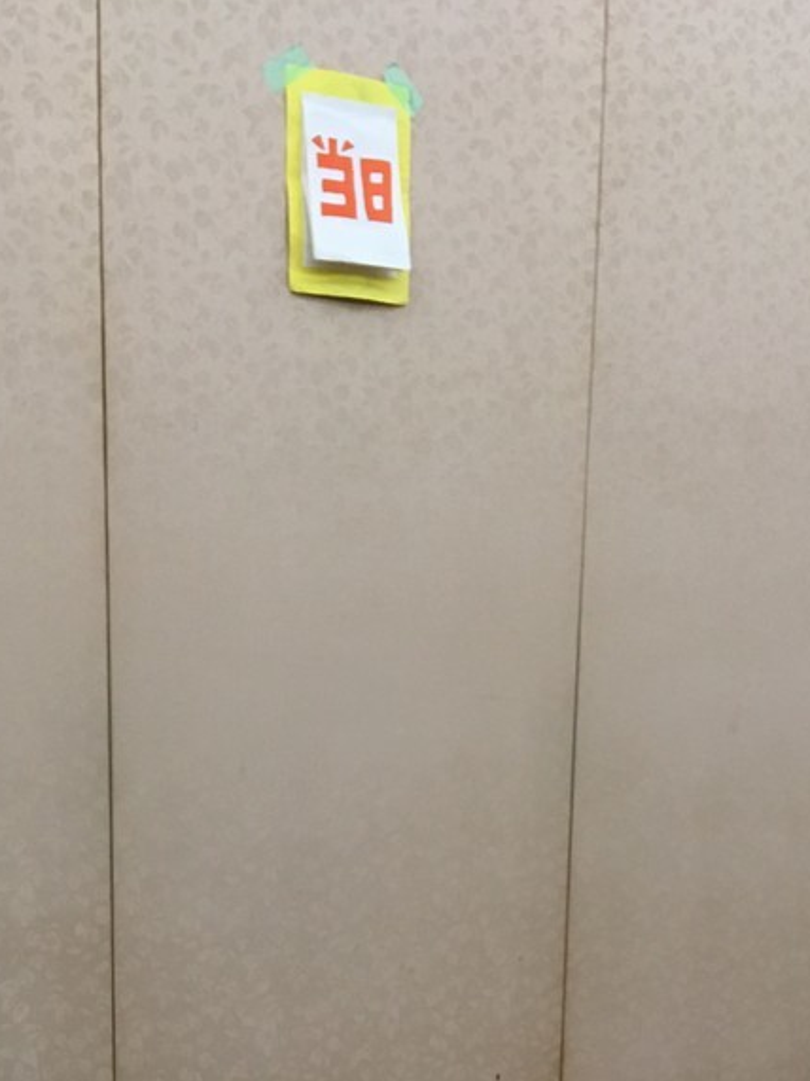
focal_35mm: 52
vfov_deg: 34.8
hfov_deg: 27.9
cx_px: 308
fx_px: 1623
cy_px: 964
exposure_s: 1/30
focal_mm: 4.15
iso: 125
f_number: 2.2
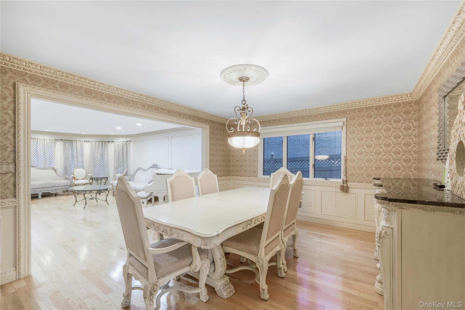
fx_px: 181
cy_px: 155
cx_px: 232
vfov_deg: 81.2
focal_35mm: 14
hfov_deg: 104.3
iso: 1000
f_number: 10
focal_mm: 14
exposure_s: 1/10
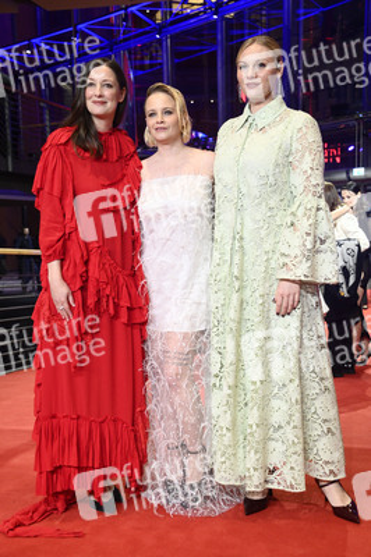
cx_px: 186
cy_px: 278
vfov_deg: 36.3
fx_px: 852
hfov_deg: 24.6
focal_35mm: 55
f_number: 5.6
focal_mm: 55
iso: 5000
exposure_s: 1/200
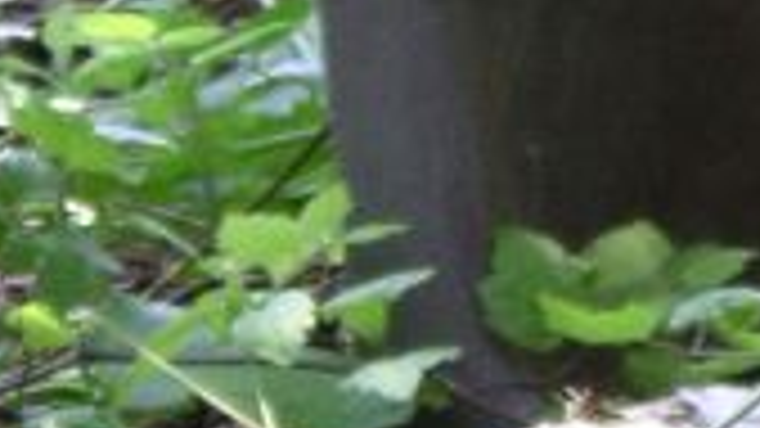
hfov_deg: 3.9
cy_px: -86
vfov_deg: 2.2
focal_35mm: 555
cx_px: 1318
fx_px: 11183
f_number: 3.6
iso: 125
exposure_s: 1/80
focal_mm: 17.4
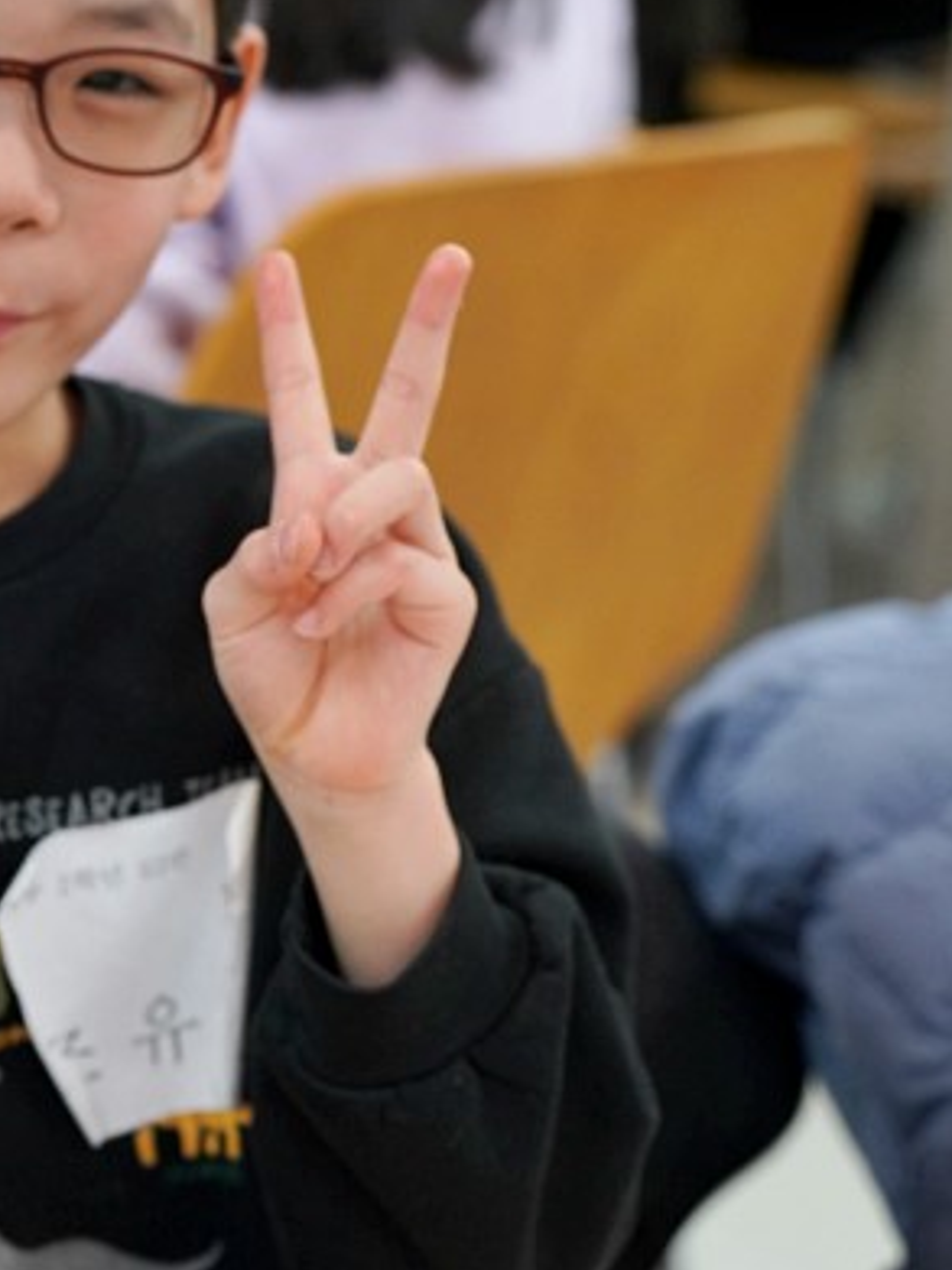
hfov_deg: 9.5
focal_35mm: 155
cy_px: 533
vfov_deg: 12.7
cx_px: -3
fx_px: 5687
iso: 1600
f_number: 4
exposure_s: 1/160
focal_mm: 70
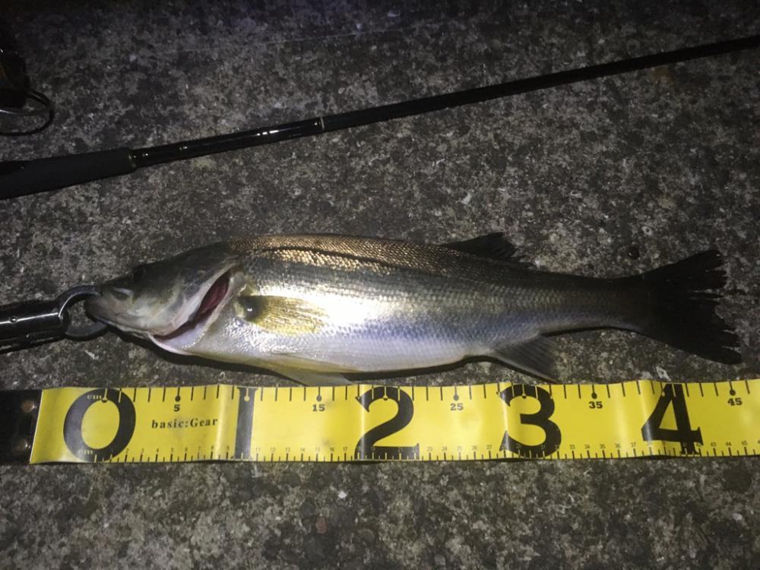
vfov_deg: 48.2
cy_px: 285
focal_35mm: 29
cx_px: 380
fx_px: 637
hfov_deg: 61.7
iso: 250
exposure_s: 1/30
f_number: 2.2
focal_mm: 4.15
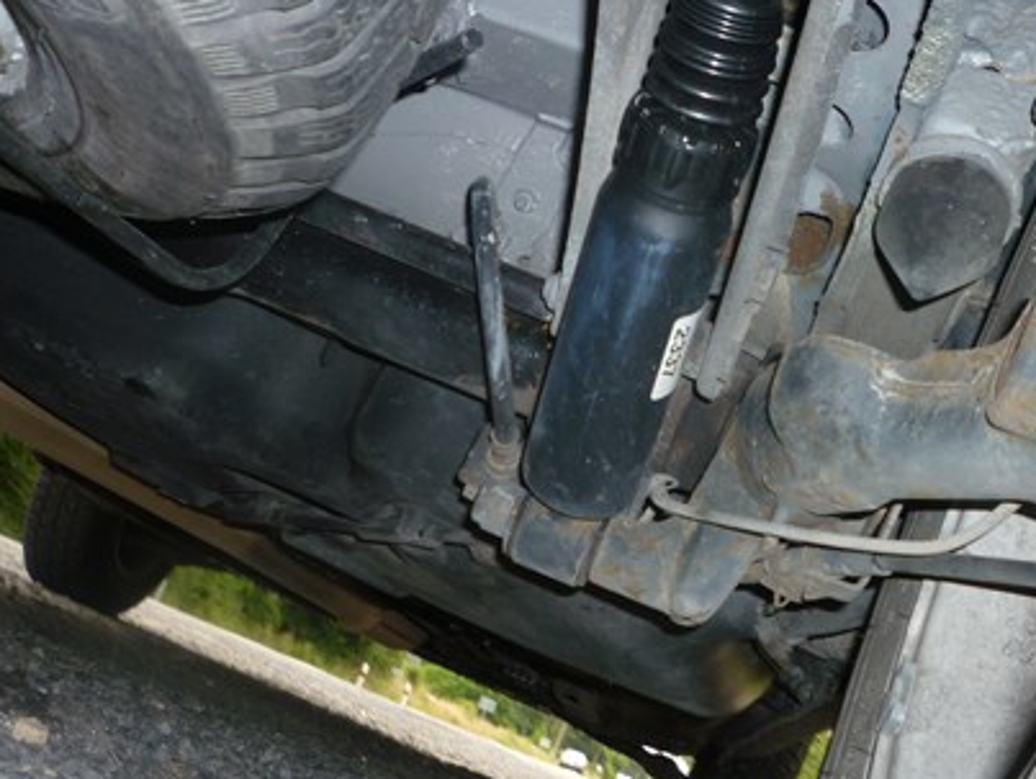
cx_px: 635
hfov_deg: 41.0
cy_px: 483
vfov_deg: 31.4
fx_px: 1378
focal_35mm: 46
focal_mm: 5.2
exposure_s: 1/125
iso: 100
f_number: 3.3
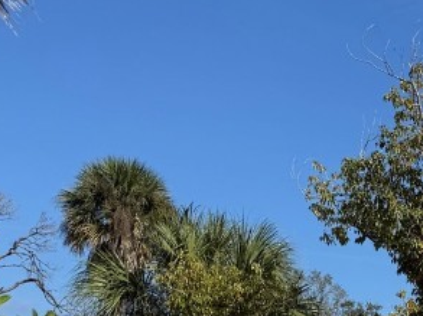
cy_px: 431
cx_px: 582
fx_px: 1025
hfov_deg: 20.8
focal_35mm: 84
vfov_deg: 16.4
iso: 80
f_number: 1.78
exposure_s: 1/6173
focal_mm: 6.76
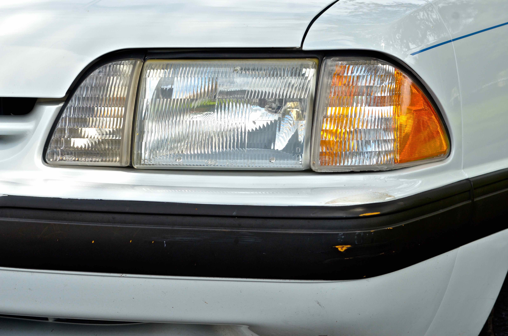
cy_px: 168
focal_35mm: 105
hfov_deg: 19.5
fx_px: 1479
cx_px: 254
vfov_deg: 13.0
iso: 400
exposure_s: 1/640
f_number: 8
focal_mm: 70
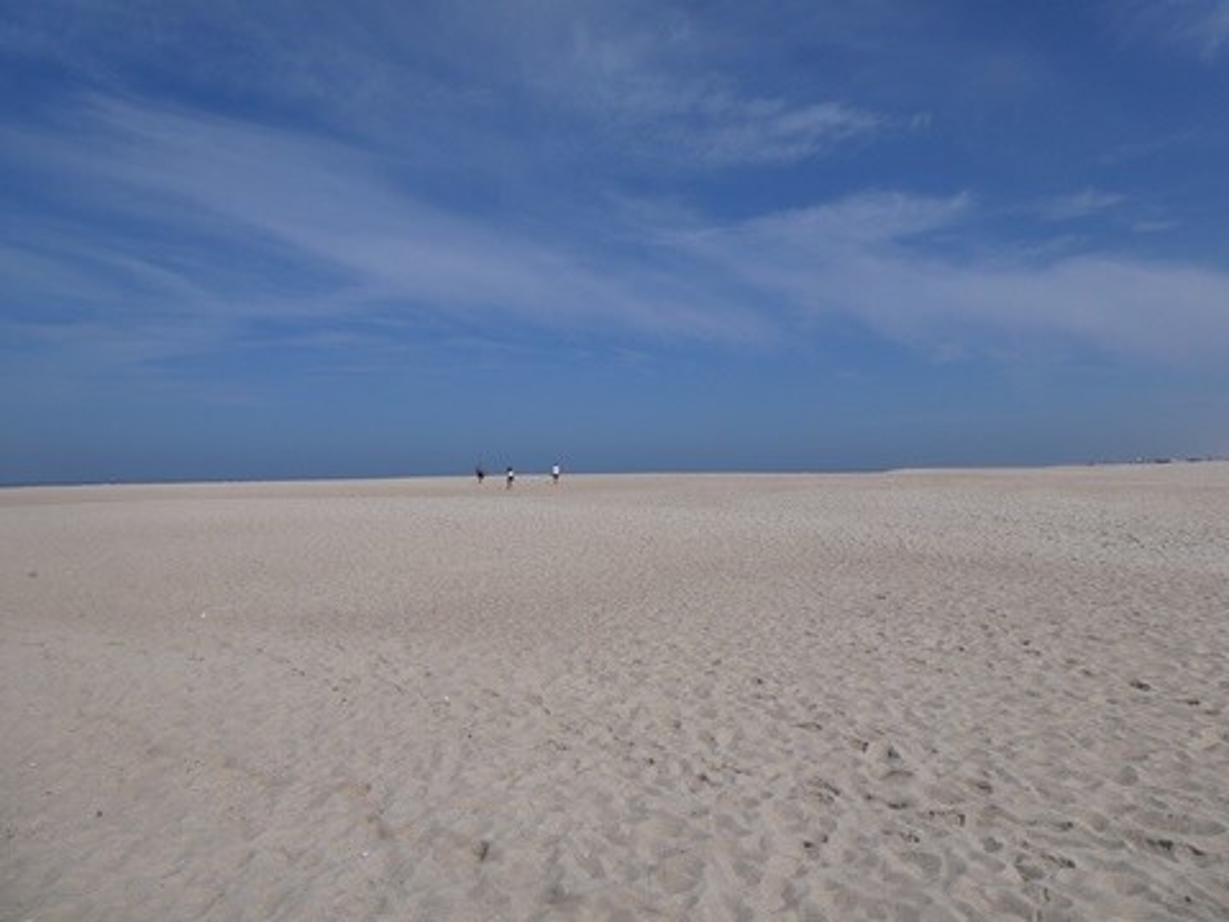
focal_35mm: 24
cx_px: 614
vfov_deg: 56.8
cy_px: 461
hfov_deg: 71.6
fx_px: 852
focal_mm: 4.3
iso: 80
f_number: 3.3
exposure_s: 1/3200
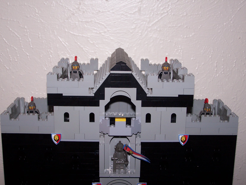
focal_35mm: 56
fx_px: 398
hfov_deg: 34.3
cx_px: 123
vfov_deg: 26.1
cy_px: 92
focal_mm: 9.3
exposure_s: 1/60
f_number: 3.2
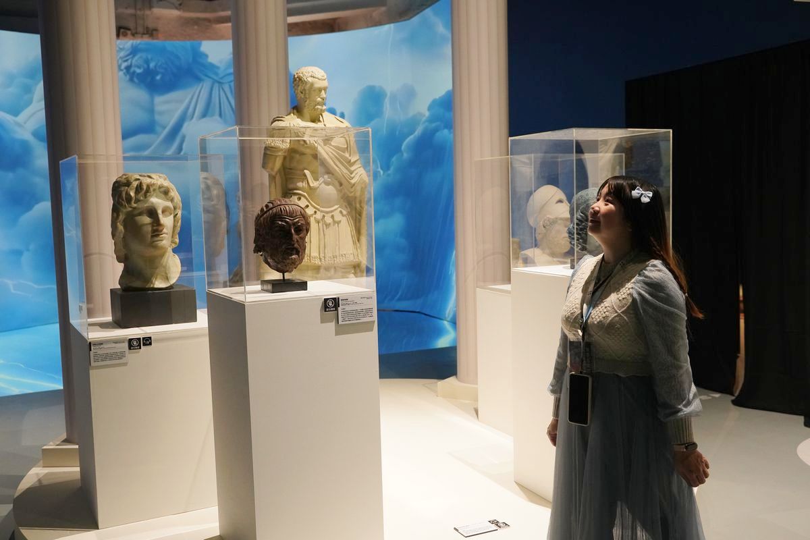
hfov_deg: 53.1
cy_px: 270
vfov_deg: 36.9
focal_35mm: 36
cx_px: 405
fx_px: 810
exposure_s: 1/60
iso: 5000
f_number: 4
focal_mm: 36
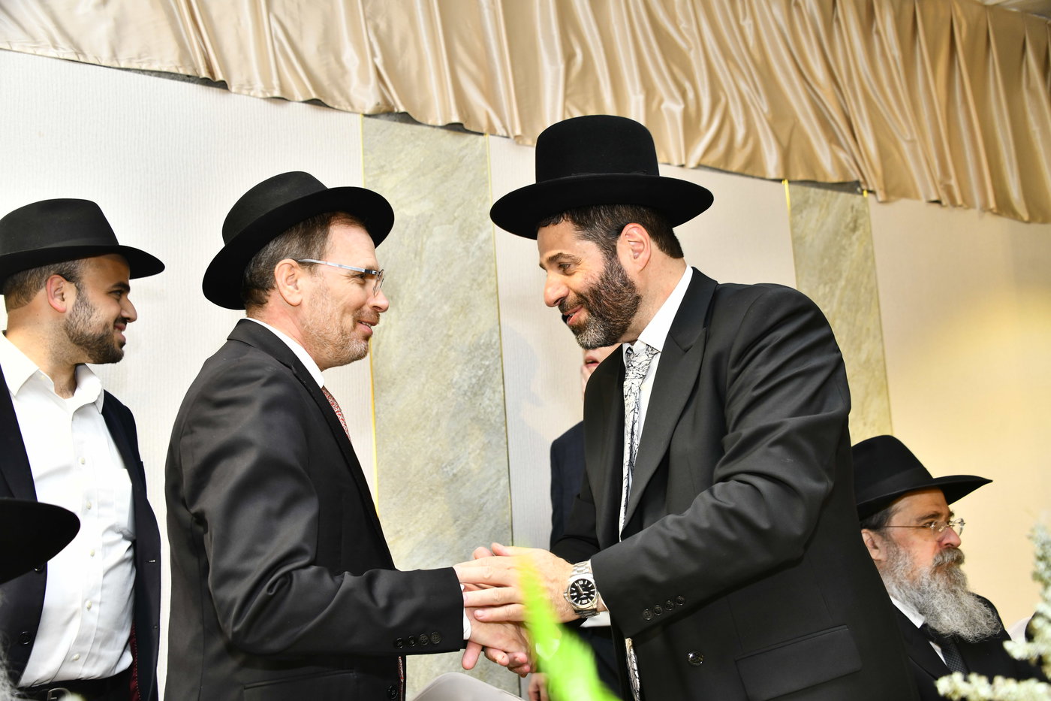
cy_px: 350
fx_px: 1226
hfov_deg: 46.4
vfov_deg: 31.9
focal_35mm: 42
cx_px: 526
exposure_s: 1/125
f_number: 5.6
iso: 640
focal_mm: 42
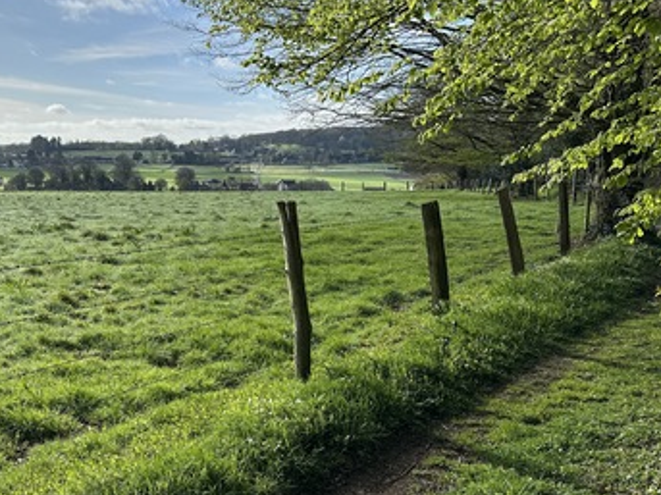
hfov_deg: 43.3
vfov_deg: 34.1
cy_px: 320
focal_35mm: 42
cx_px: 160
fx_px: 802
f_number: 1.78
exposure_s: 1/4016
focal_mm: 6.86
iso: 80
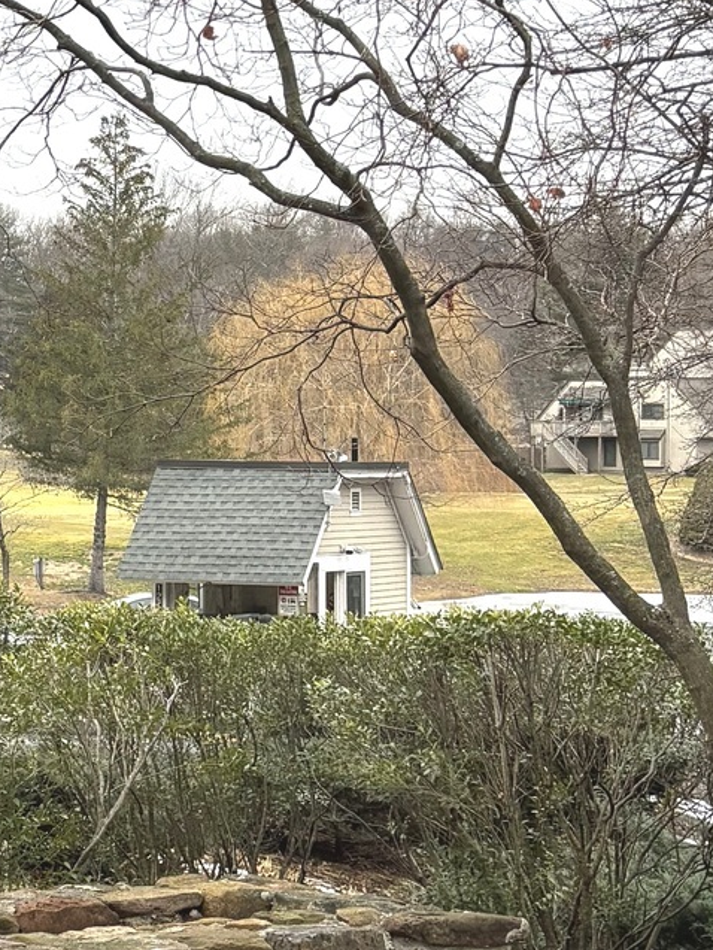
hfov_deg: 14.4
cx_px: -437
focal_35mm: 94
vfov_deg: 20.9
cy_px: 432
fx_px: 2581
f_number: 1.6
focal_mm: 5.96
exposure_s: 1/430
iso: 50
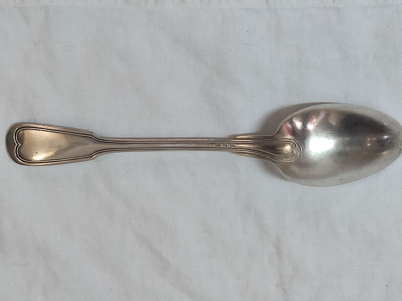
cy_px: 150
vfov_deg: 53.1
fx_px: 302
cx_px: 201
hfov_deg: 67.3
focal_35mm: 26
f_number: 1.75
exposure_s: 1/50
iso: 456
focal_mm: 4.77
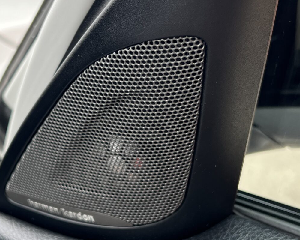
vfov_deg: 23.5
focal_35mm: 65
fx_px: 577
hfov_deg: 28.8
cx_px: 87
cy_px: 141
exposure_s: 1/165
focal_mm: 5.7
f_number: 1.5
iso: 64
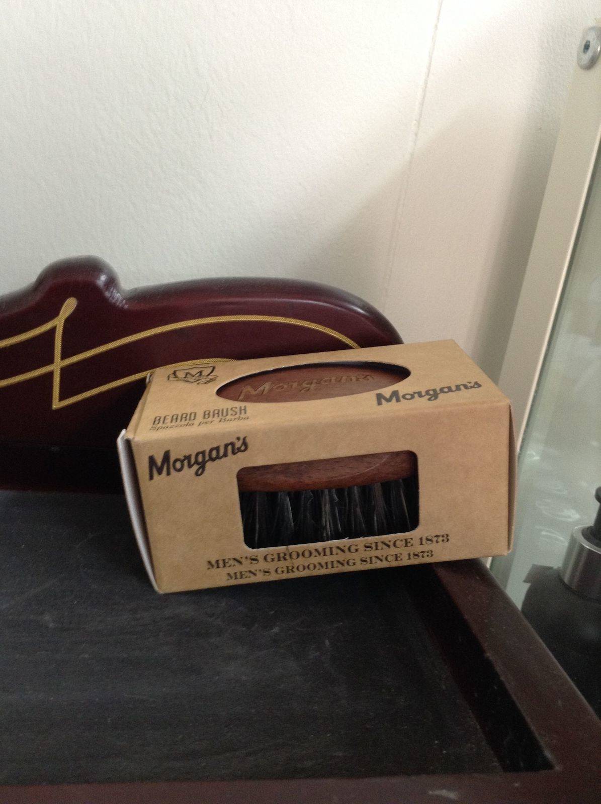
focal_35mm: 33
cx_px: 300
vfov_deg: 55.4
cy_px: 402
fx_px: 766
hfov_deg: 42.8
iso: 80
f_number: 2.4
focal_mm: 3.3
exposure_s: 1/24
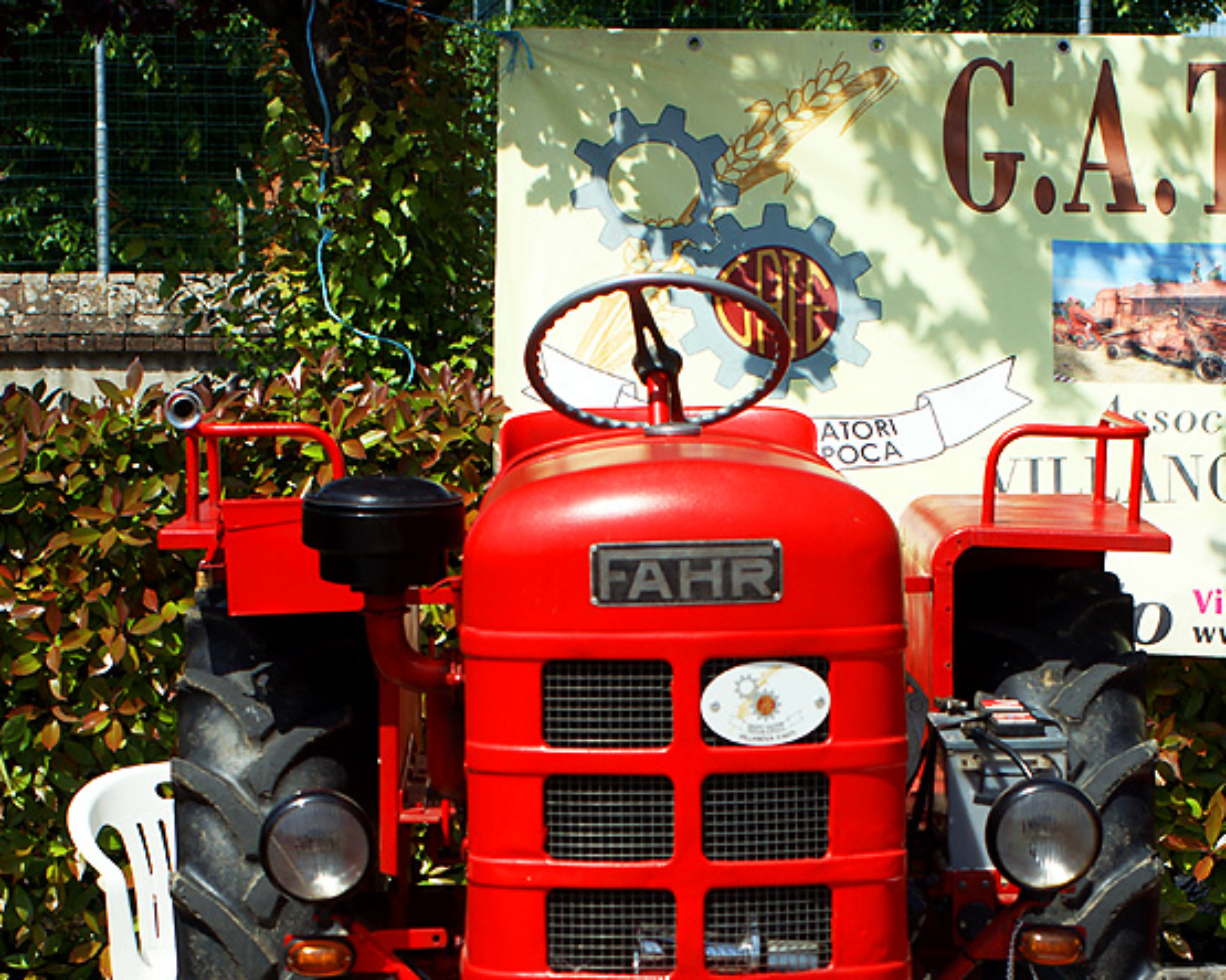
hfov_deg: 16.4
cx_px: 669
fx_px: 4240
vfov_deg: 13.0
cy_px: 1068
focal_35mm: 117
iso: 100
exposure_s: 1/320
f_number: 6.3
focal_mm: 45
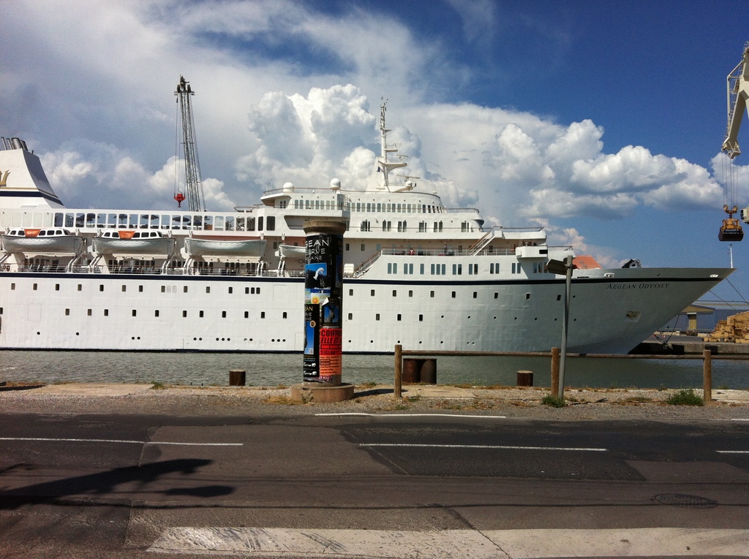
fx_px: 756
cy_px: 280
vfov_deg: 40.6
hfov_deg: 52.7
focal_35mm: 35
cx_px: 374
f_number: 2.8
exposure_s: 1/4309
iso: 80
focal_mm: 3.85
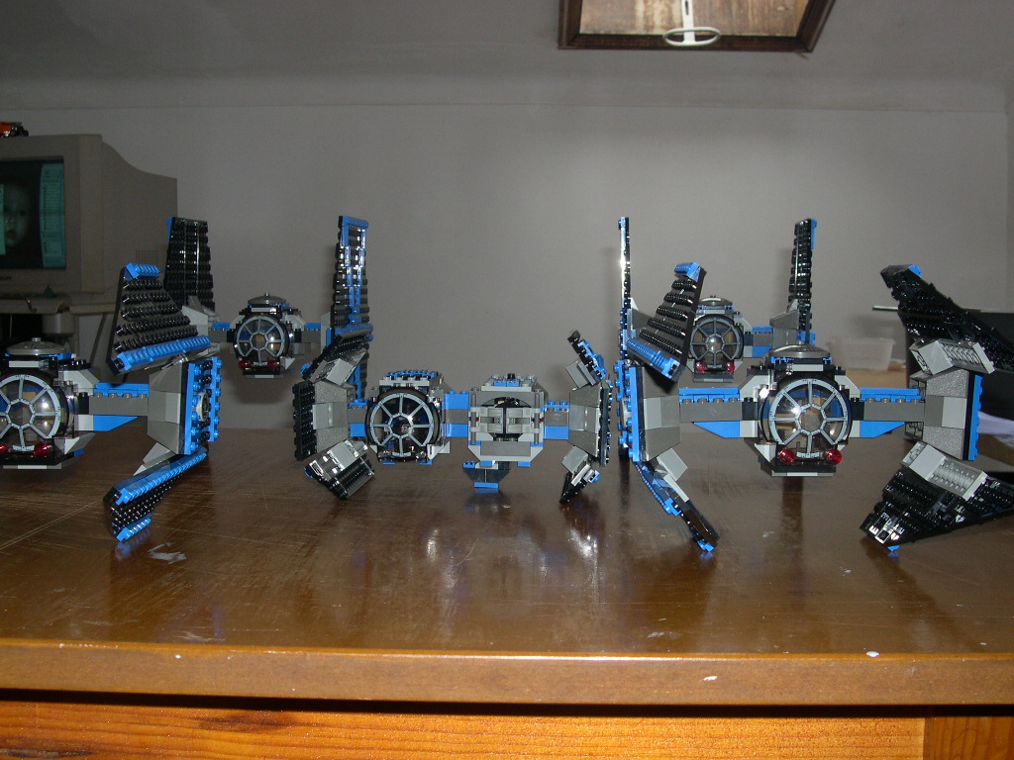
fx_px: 1230
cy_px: 380
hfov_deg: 44.8
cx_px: 507
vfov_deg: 34.3
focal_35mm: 42
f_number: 8
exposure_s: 1/30
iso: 146
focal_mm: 9
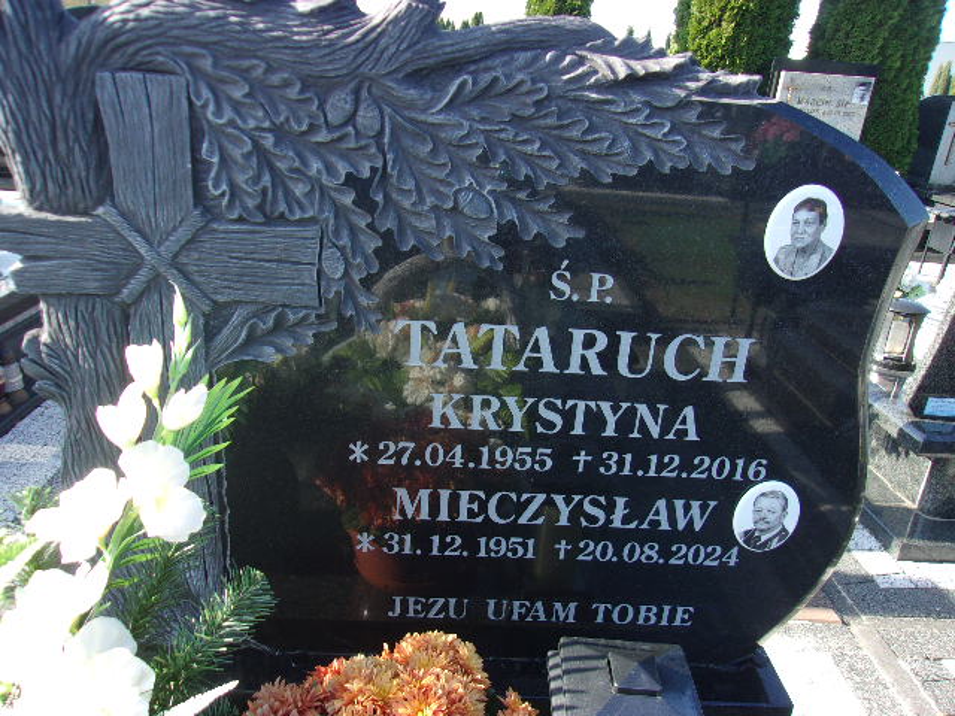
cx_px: 478
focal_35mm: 27
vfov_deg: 51.4
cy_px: 358
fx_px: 745
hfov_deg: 65.3
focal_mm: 4.9
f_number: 3
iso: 80
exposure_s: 1/220
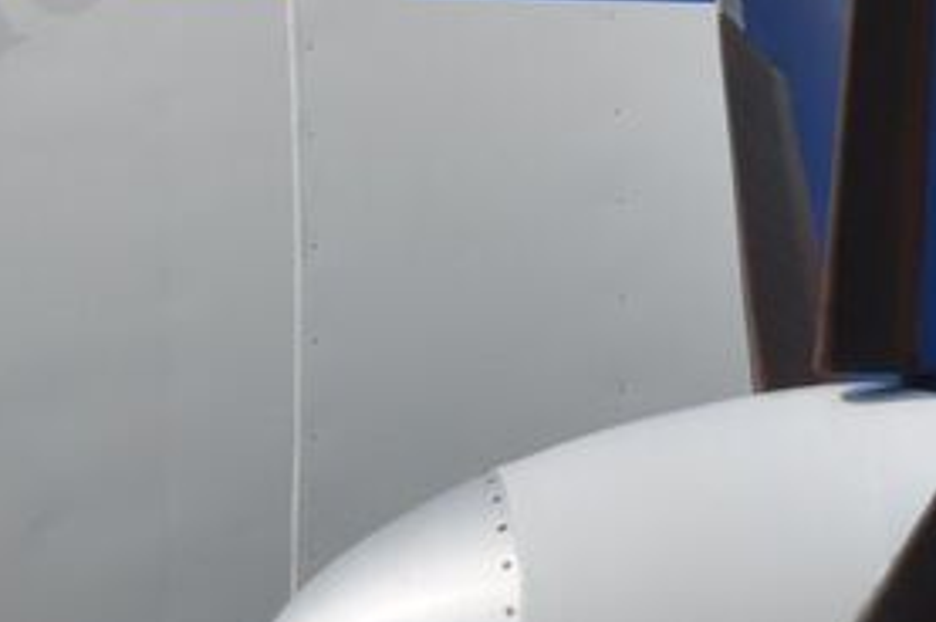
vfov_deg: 2.8
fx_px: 12595
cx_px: -737
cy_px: 379
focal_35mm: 485
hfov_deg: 4.2
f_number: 8
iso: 200
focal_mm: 70
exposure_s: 1/1000
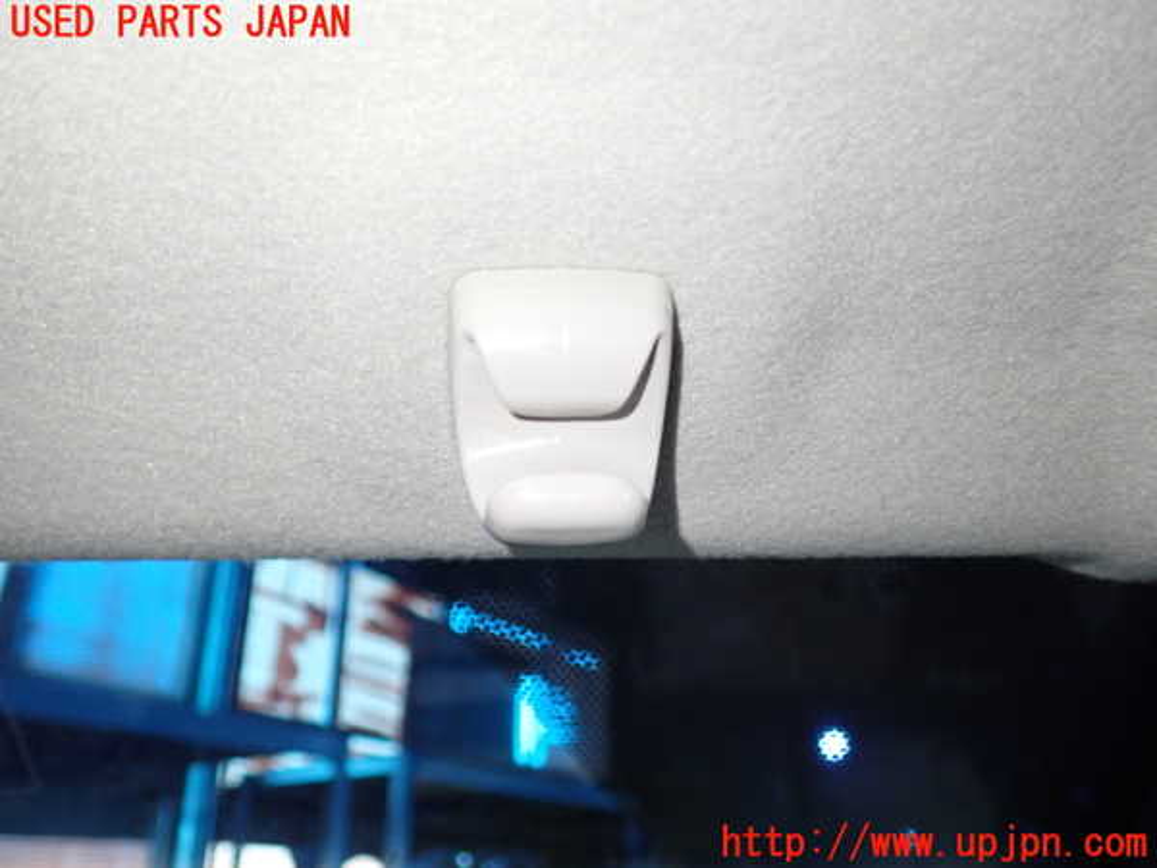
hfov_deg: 60.0
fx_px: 1003
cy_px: 434
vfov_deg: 46.8
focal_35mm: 30
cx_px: 578
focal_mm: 5.4
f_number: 2.3
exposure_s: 1/30
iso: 250
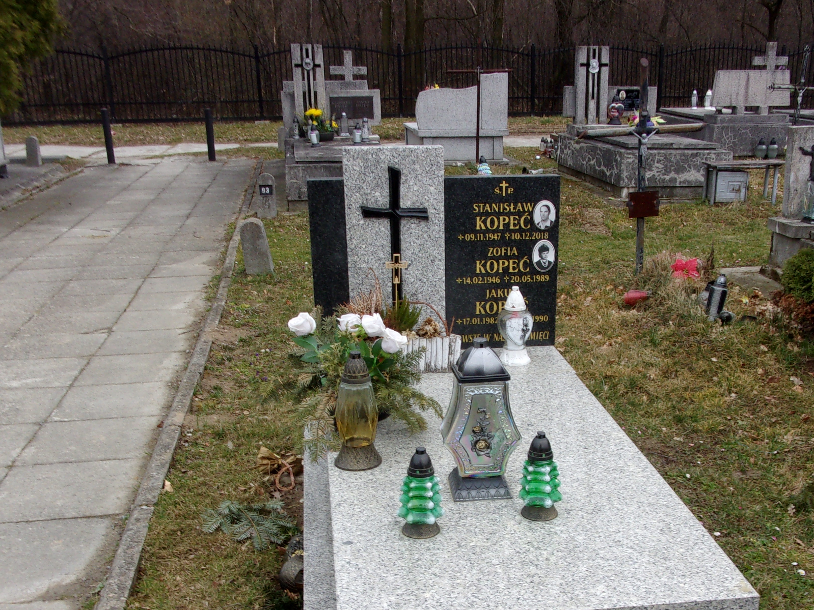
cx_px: 492
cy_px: 408
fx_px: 941
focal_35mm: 40
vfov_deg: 35.6
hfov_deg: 46.5
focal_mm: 5.1
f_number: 10.8
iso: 80
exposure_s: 1/34
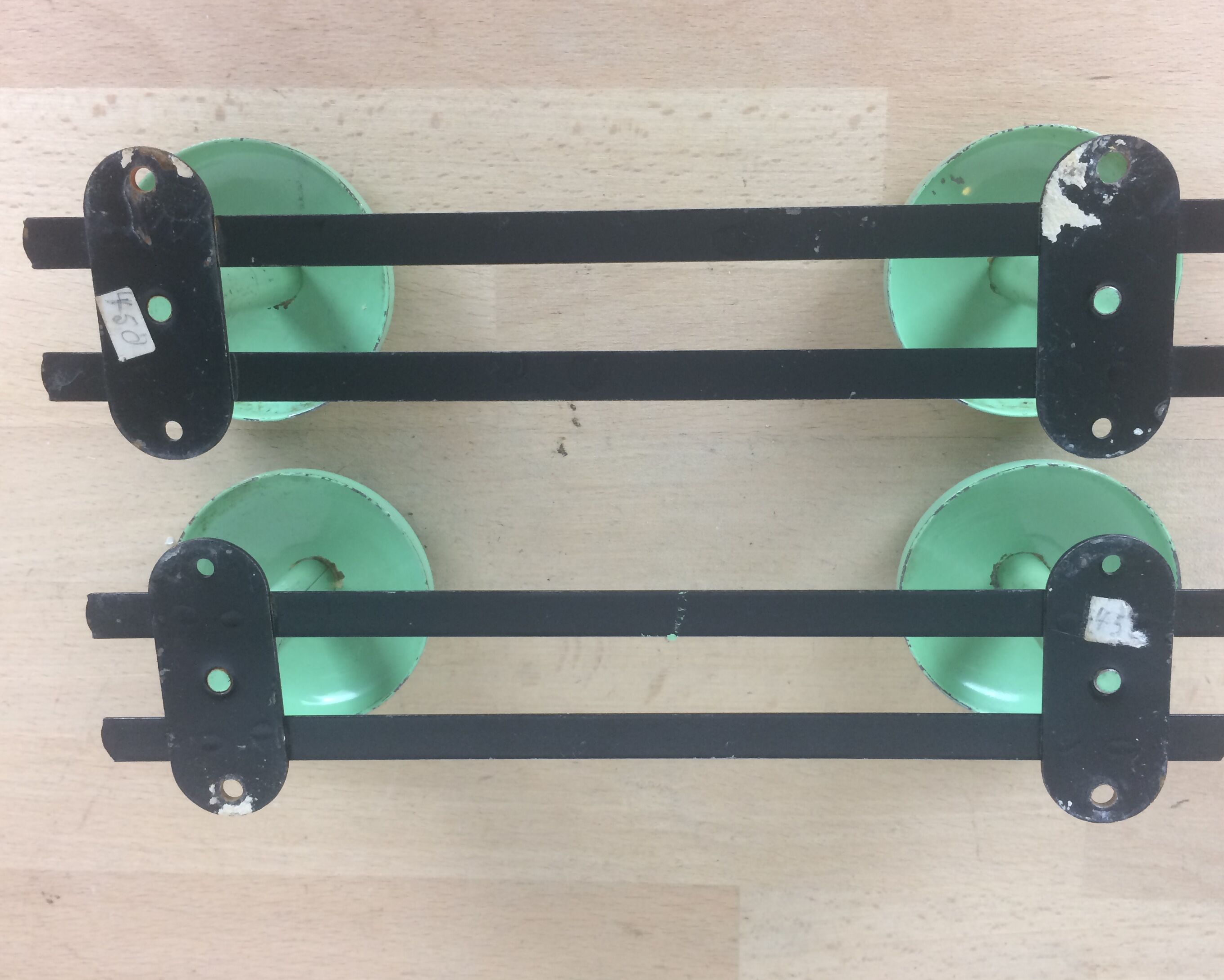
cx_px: 634
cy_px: 454
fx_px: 1232
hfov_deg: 52.8
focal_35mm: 34
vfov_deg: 43.3
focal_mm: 4.15
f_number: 2.2
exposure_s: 1/33
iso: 50
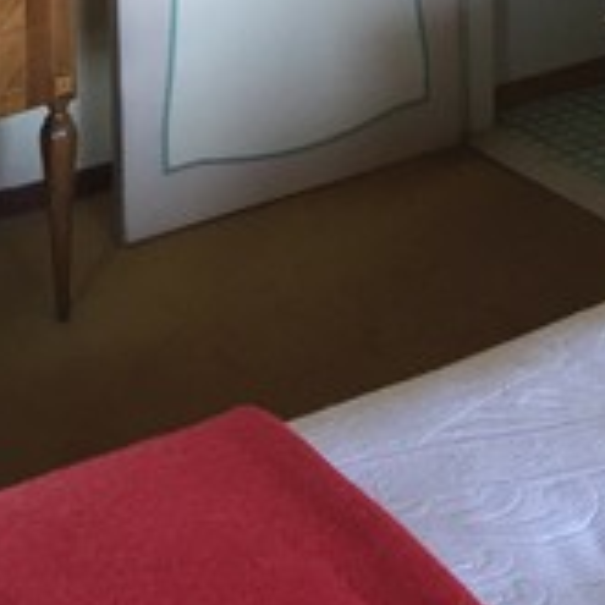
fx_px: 1839
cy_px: -337
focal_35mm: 93
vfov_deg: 16.7
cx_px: 543
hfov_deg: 18.4
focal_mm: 4.15
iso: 125
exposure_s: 1/33
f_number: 2.2
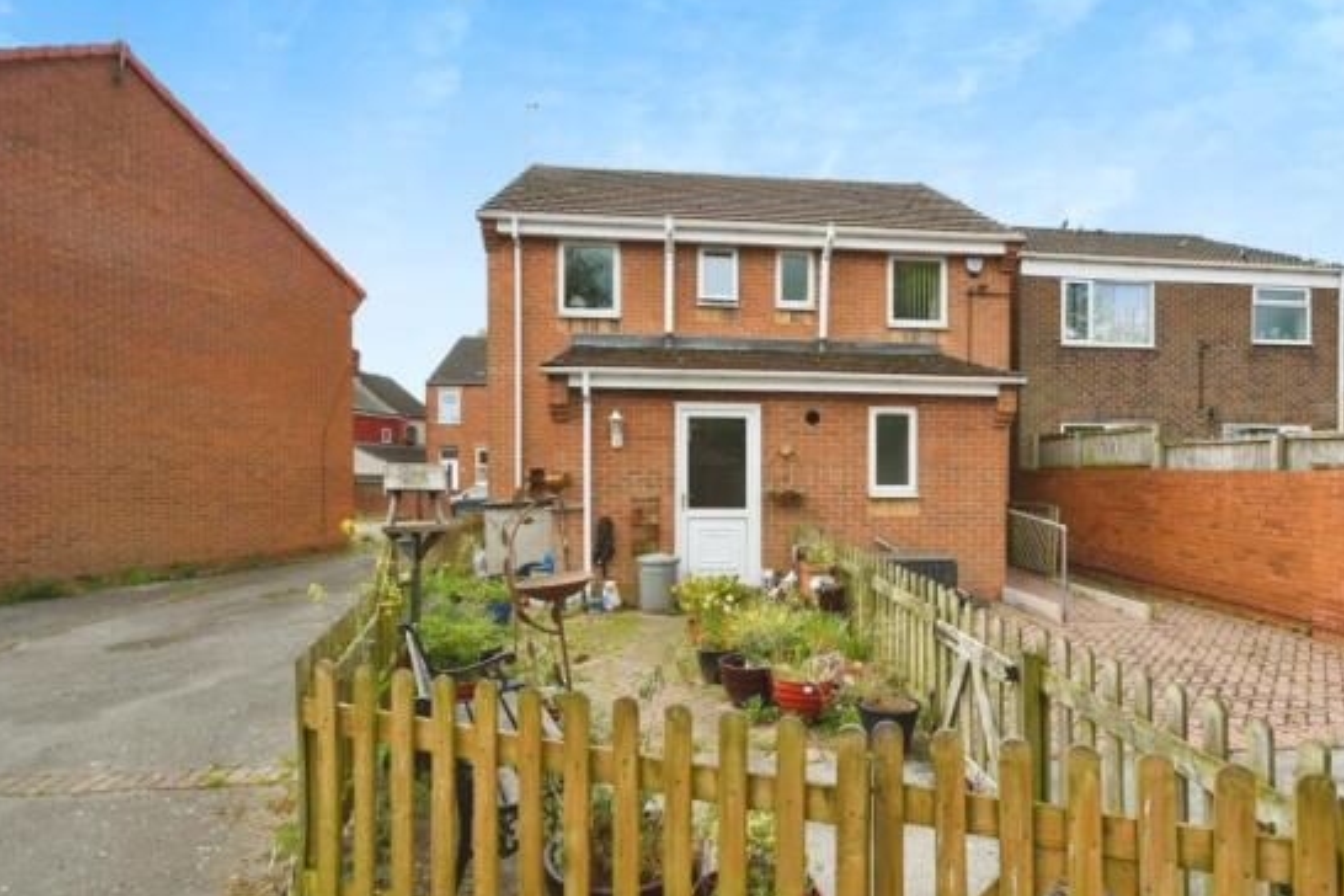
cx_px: 740
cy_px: 471
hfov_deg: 89.7
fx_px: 672
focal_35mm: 18
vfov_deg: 67.3
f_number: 8
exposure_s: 1/640
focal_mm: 10
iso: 400
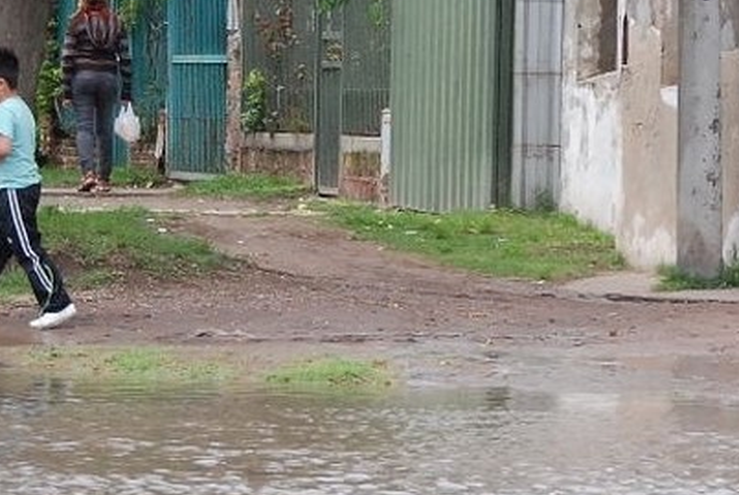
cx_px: 469
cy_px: 338
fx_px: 7295
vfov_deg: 3.9
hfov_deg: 5.8
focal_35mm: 355
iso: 800
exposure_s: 1/1600
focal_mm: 70
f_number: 5.6
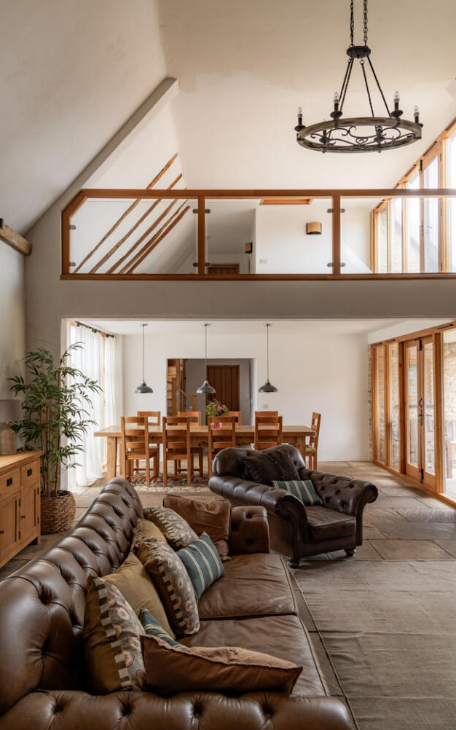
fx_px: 497
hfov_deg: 49.2
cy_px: 365
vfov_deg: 72.6
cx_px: 208
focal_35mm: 25
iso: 200
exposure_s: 1/30
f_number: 10
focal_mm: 24
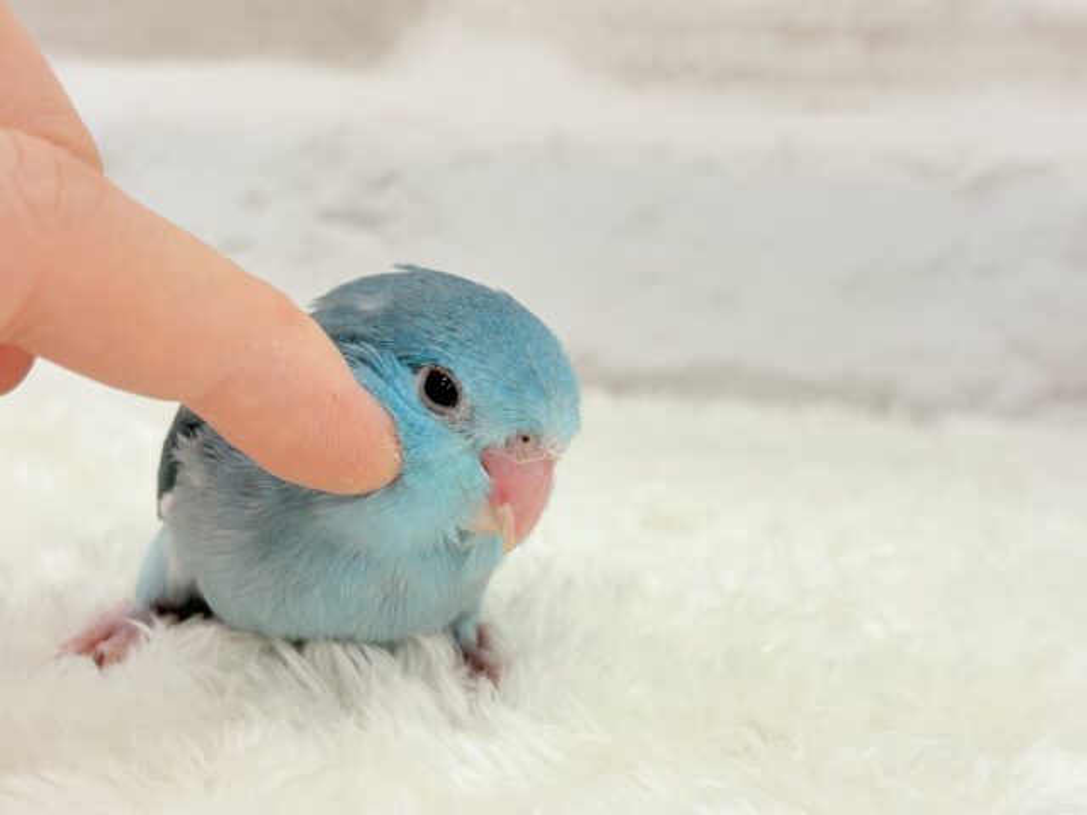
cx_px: 544
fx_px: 1633
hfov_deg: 36.8
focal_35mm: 52
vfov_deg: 28.0
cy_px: 408
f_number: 1.6
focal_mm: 5.96
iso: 40
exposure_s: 1/50
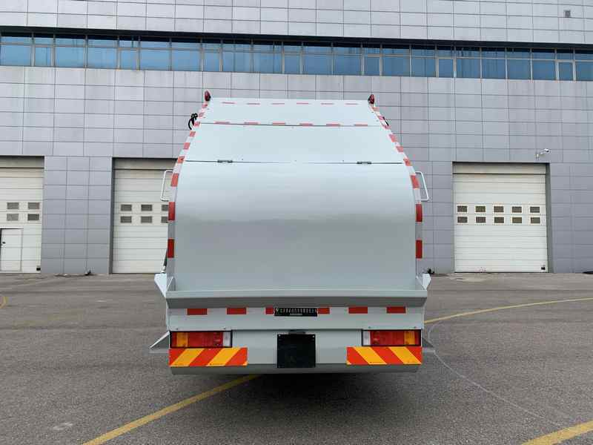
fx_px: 445
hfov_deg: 67.3
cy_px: 222
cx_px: 296
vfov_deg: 53.1
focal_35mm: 26
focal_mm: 4.25
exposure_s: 1/894
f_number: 1.8
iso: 25
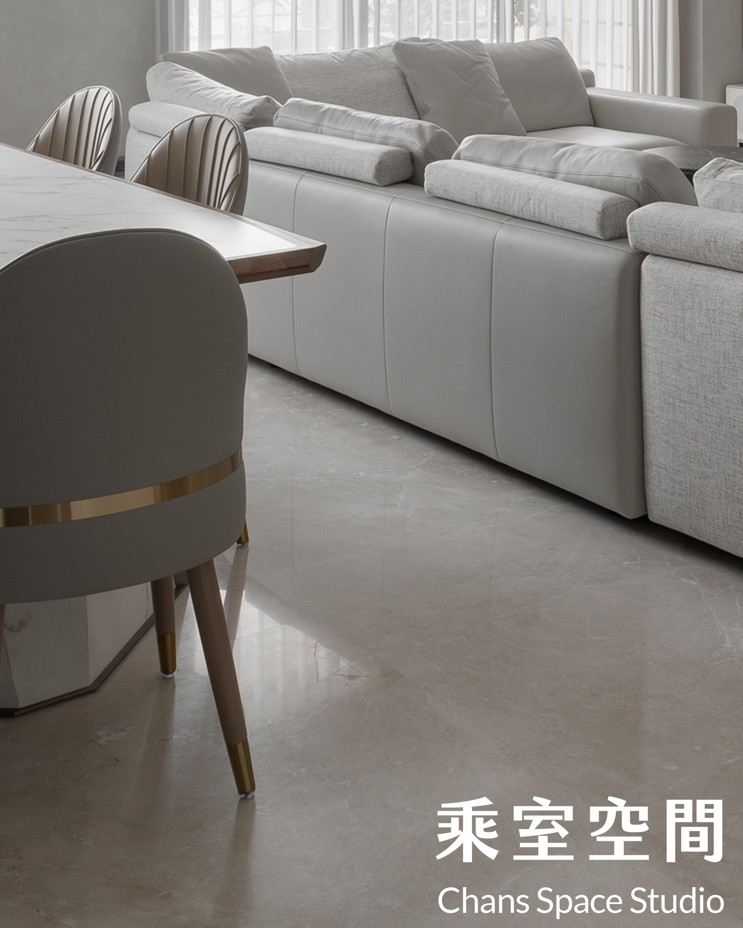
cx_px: 580
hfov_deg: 23.9
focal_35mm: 63
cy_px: -56
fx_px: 1732
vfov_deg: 27.8
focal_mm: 20
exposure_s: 1/25
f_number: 8
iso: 320
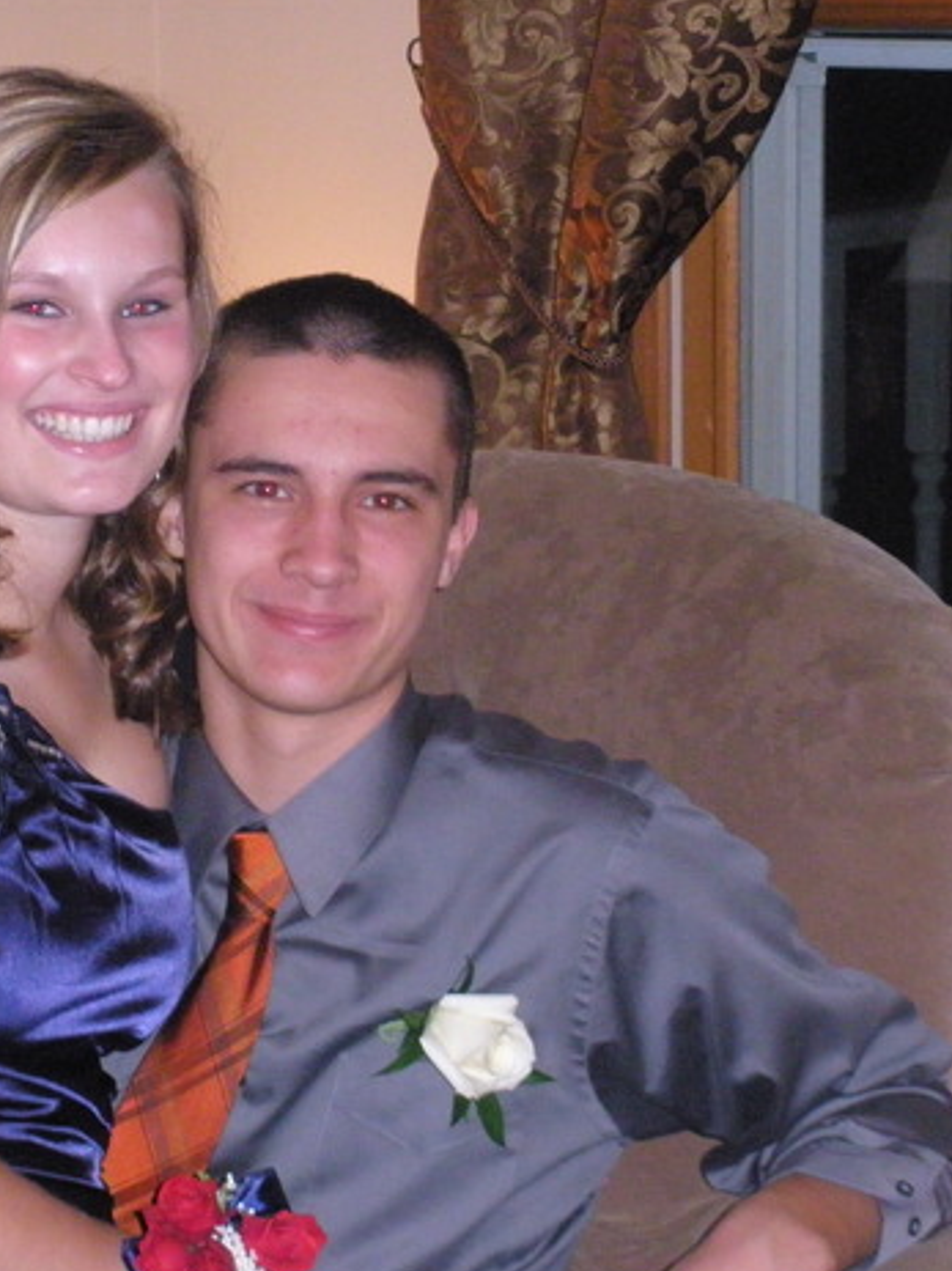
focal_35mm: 112
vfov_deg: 17.6
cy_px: 651
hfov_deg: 13.2
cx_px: 337
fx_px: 4109
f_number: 4.8
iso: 800
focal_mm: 14.1
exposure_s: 1/80
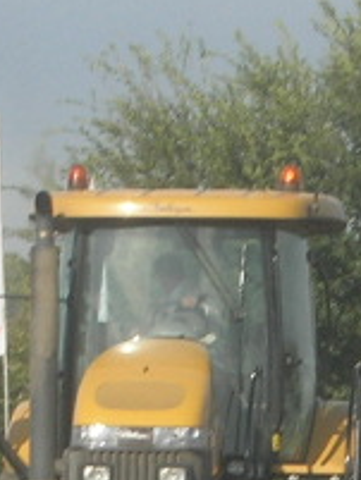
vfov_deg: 3.4
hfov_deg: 2.6
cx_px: 308
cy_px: 447
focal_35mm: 576
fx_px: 8001
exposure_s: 1/216
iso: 64
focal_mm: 23.4
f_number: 8.2
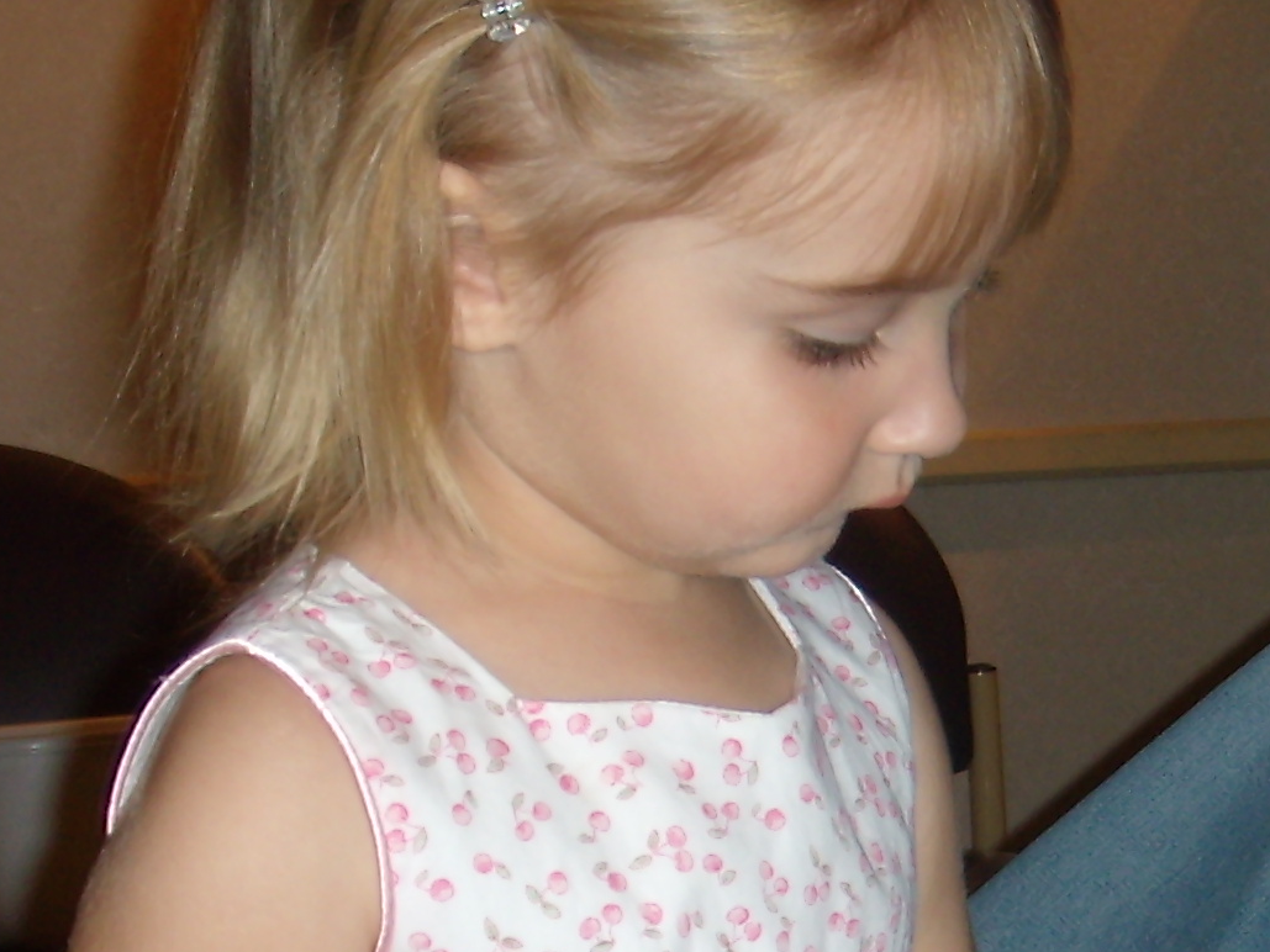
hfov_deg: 18.5
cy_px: 1036
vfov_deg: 13.9
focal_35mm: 104
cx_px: 1218
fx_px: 3816
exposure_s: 1/60.2
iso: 64
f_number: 3.5
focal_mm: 6.4
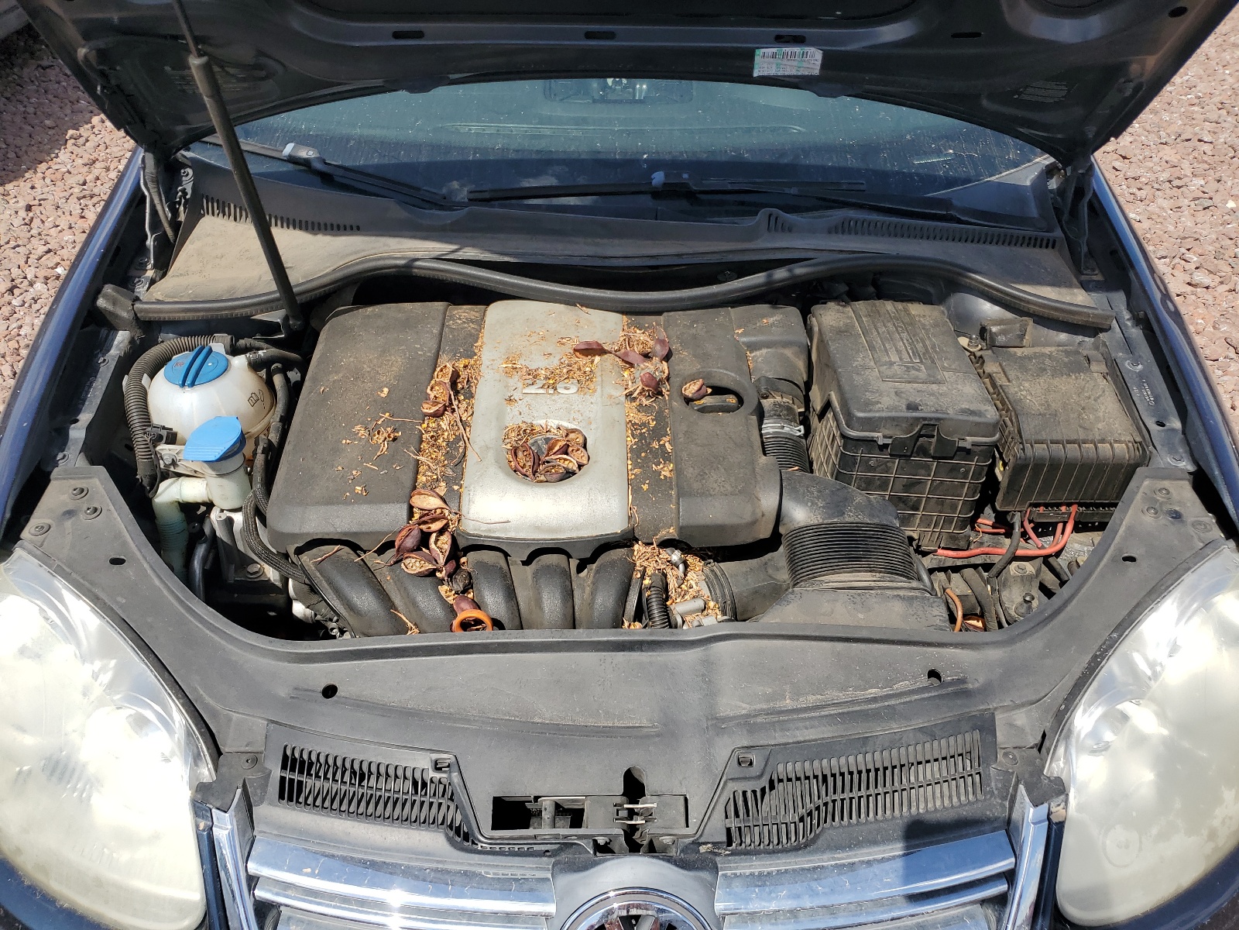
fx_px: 931
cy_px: 465
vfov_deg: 53.1
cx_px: 620
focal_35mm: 26
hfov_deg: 67.3
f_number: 1.5
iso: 50
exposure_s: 1/2000
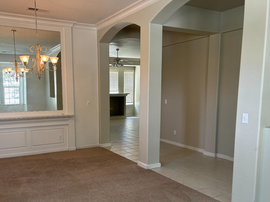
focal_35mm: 33
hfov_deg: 55.1
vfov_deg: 42.6
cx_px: 115
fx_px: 257
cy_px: 127
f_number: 1.6
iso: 100
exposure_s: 1/60
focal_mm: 5.96
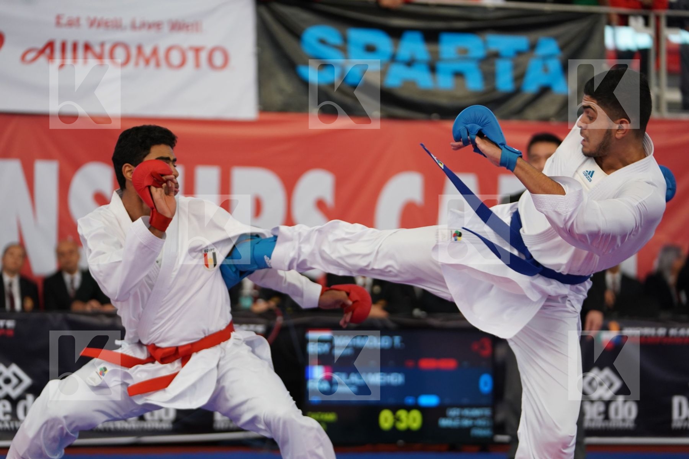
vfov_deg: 11.5
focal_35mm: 119
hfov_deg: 17.2
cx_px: 344
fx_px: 2277
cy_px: 230
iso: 1600
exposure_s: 1/1000
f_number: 2.8
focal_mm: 119
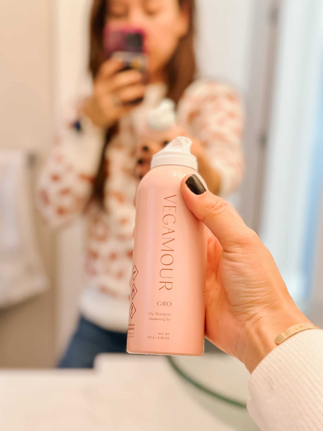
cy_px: 216
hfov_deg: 30.3
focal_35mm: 48
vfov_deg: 39.7
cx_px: 162
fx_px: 597
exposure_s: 1/60
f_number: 1.8
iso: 160
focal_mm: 6.9
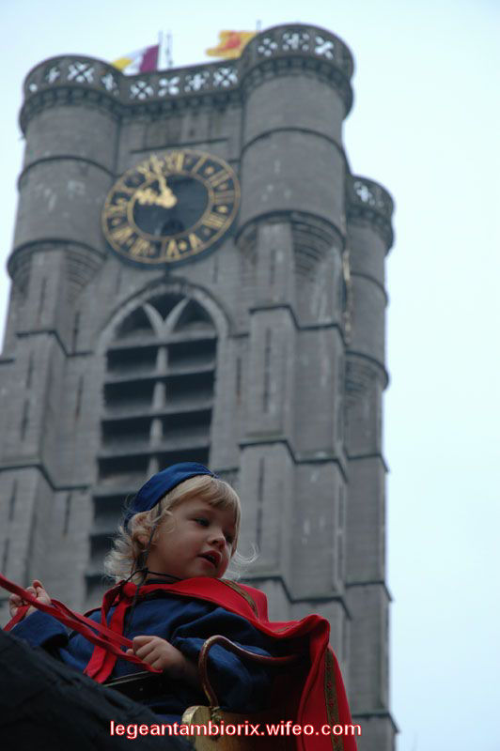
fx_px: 1941
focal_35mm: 93
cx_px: 250
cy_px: 376
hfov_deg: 14.7
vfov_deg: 21.9
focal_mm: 62
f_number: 6.3
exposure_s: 1/160
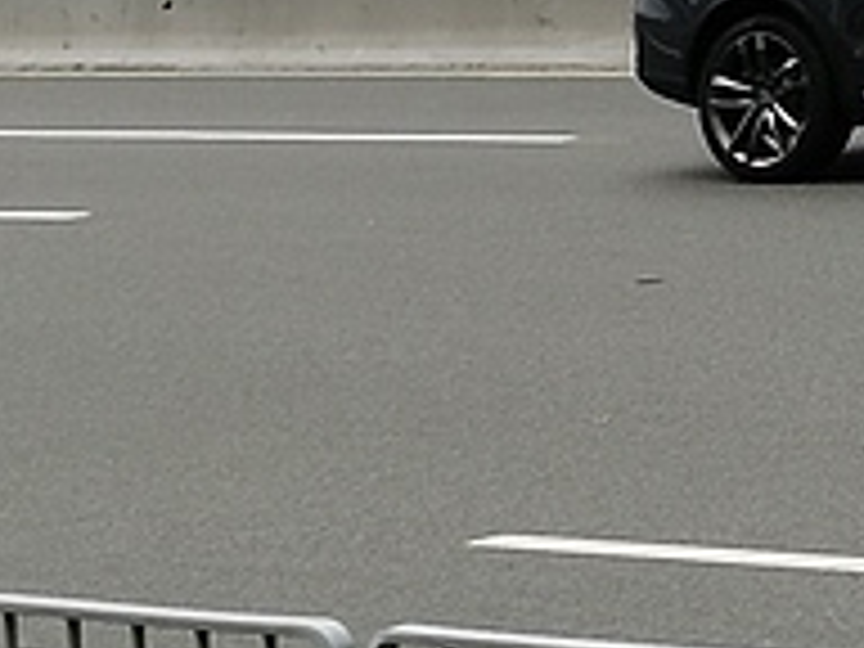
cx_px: 1629
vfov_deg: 6.2
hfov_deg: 8.2
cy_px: -706
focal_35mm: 233
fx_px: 5816
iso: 50
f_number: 1.8
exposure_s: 1/1429
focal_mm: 5.58
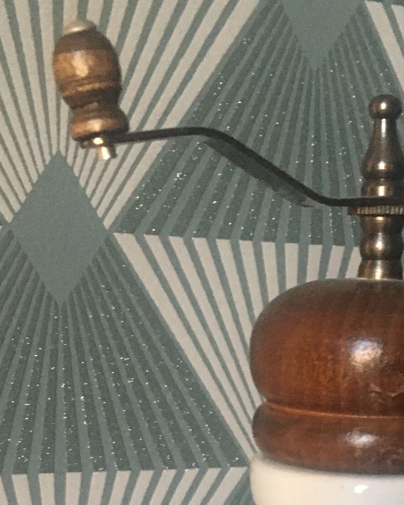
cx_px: 326
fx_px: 1211
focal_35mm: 81
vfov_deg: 21.8
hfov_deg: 18.8
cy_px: 614
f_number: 2.2
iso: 200
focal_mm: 4.15
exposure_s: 1/20
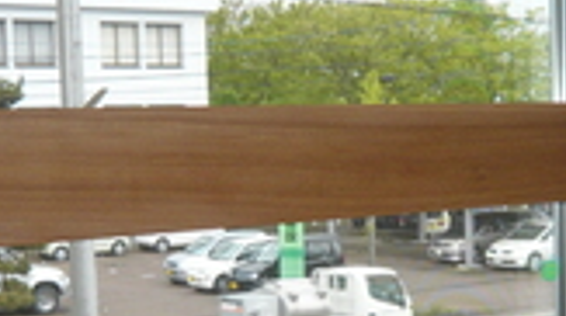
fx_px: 1243
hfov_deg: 25.2
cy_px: 253
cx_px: 455
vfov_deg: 14.4
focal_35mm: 83
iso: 100
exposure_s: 1/125
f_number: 2.8
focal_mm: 4.6
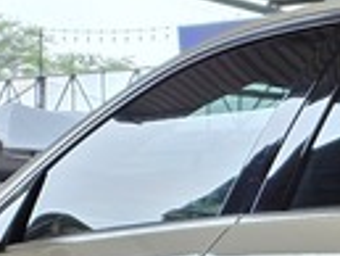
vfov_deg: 7.9
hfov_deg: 9.6
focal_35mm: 183
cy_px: 438
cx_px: 809
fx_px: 1799
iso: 50
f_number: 1.7
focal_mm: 6.25
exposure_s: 1/359
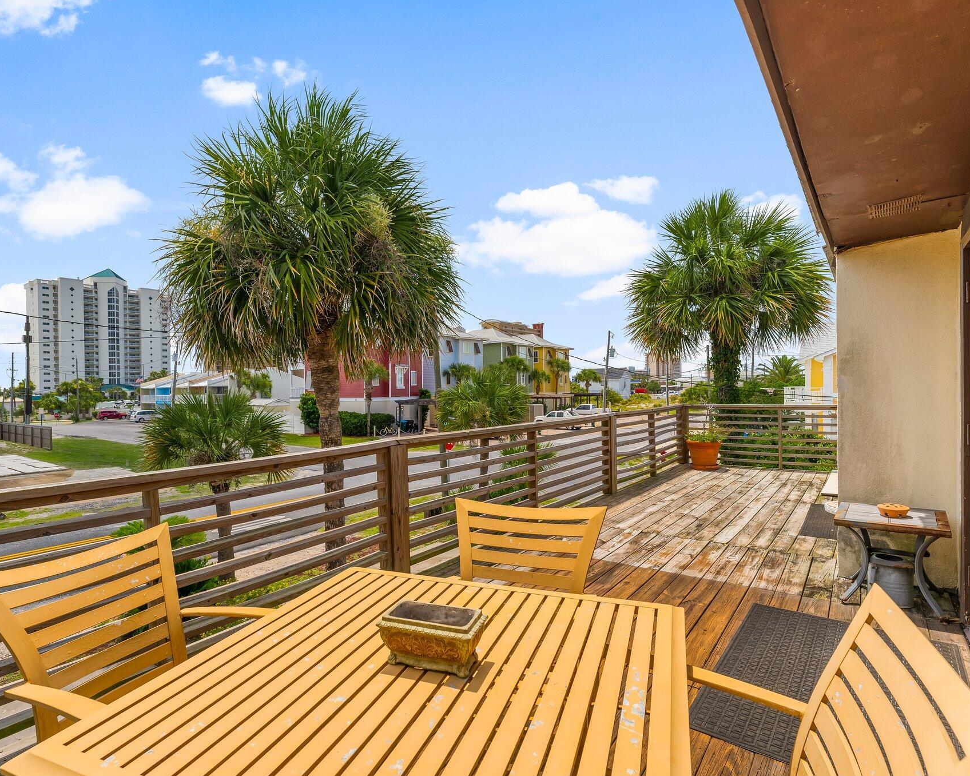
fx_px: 517
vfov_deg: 73.7
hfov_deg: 86.0
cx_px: 437
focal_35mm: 18
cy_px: 390
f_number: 8
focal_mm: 15.9
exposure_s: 1/640
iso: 400
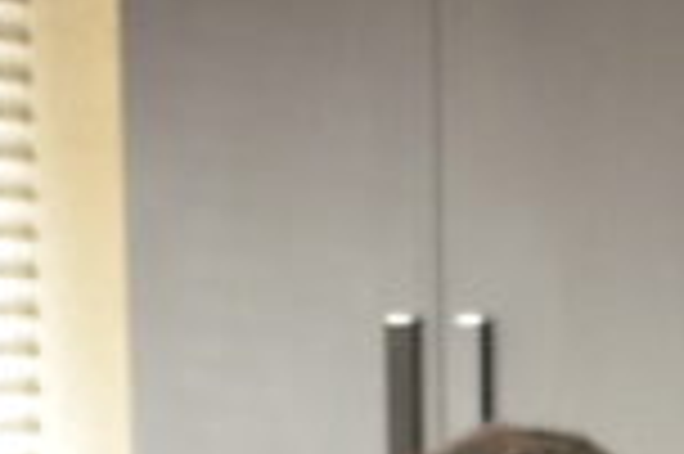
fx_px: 4213
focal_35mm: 222
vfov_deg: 5.7
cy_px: 1479
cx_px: 832
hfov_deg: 9.2
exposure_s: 1/60
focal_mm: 22
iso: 2500
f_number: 3.8
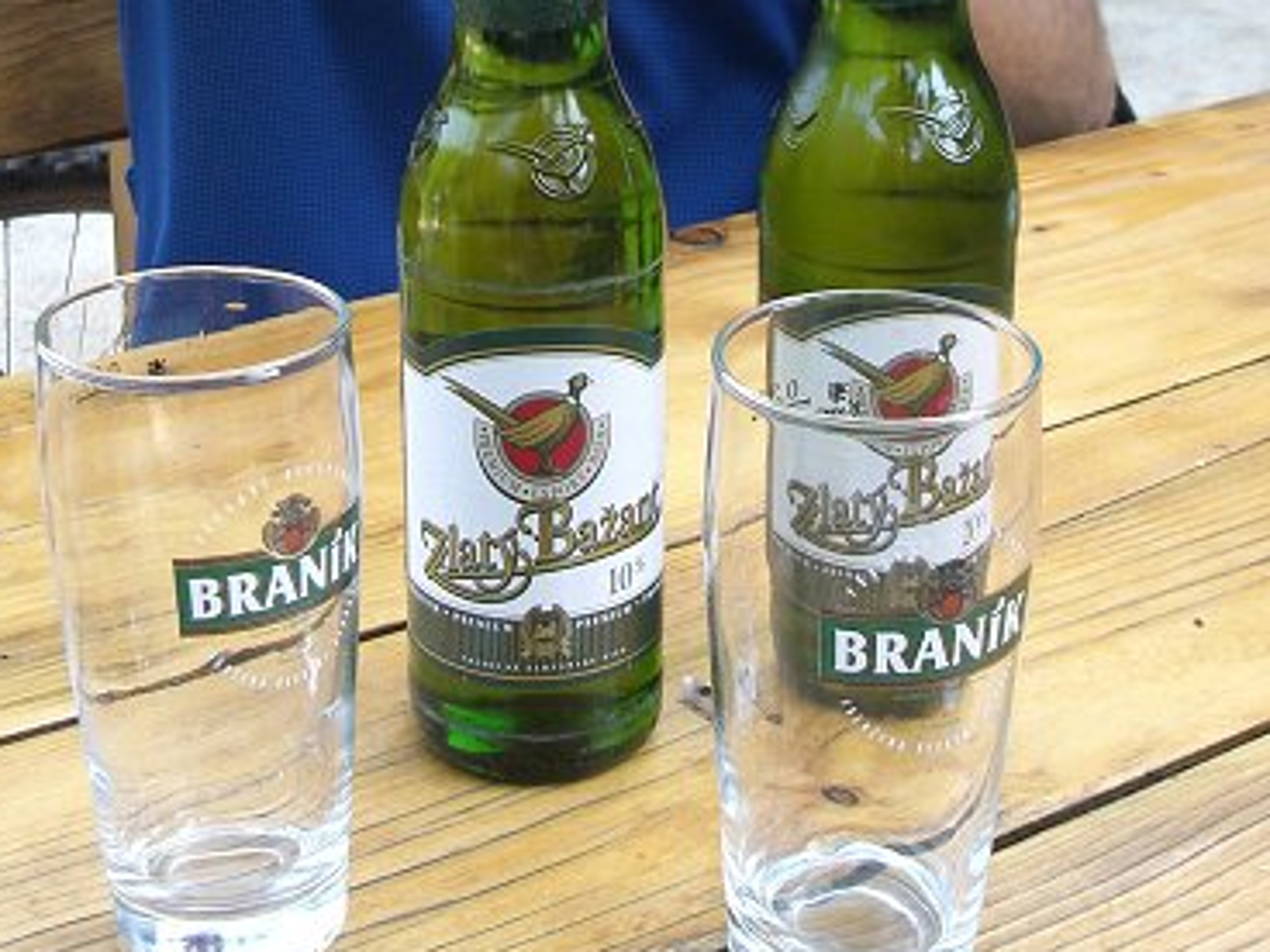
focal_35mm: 62
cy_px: -69
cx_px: 563
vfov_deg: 22.4
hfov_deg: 31.2
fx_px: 2275
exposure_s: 1/125
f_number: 3.1
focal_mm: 6.3
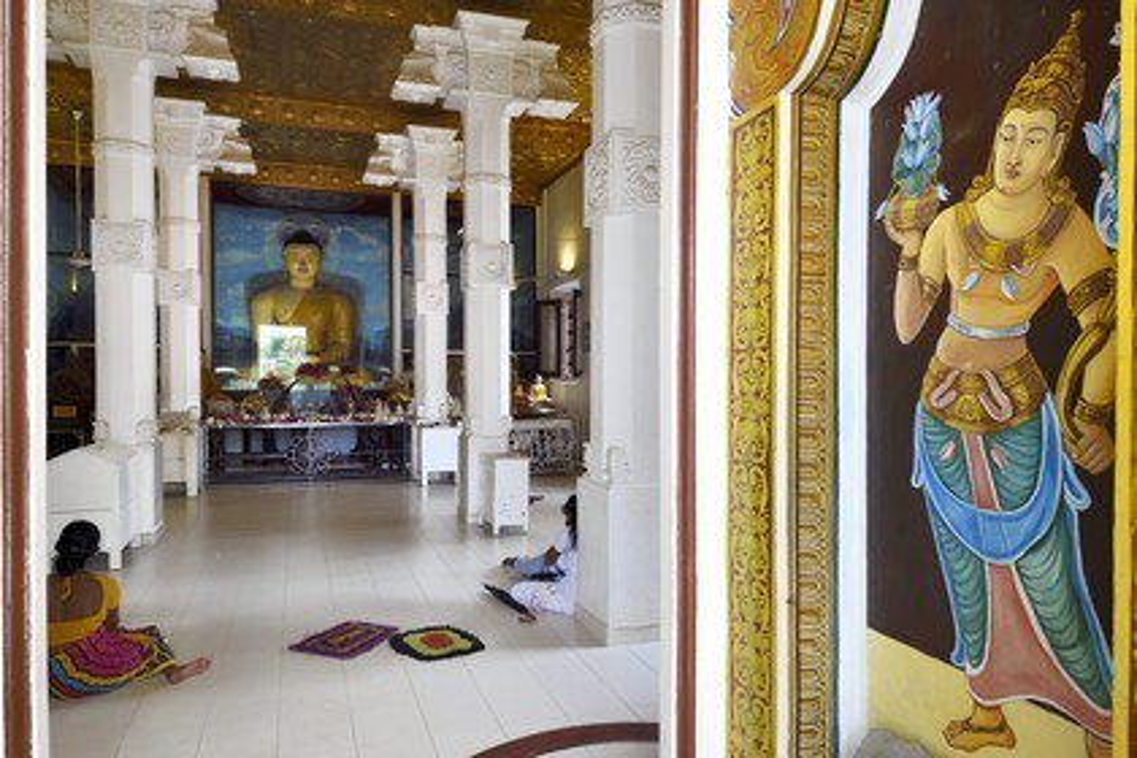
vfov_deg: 53.1
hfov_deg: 73.7
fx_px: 758
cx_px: 568
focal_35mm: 24
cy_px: 379
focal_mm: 24
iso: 1600
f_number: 7.1
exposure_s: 1/30
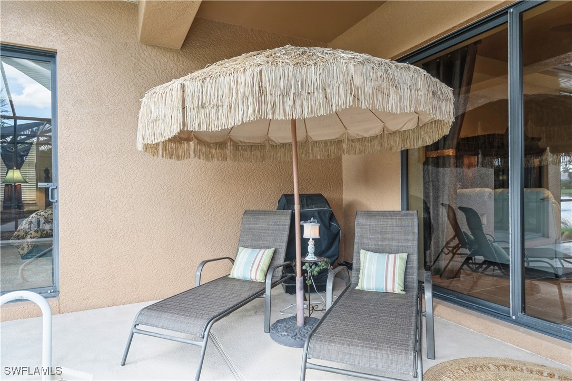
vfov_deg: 59.5
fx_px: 334
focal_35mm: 21
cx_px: 286
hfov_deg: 81.2
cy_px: 190
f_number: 8
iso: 200
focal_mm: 21
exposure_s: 1/10
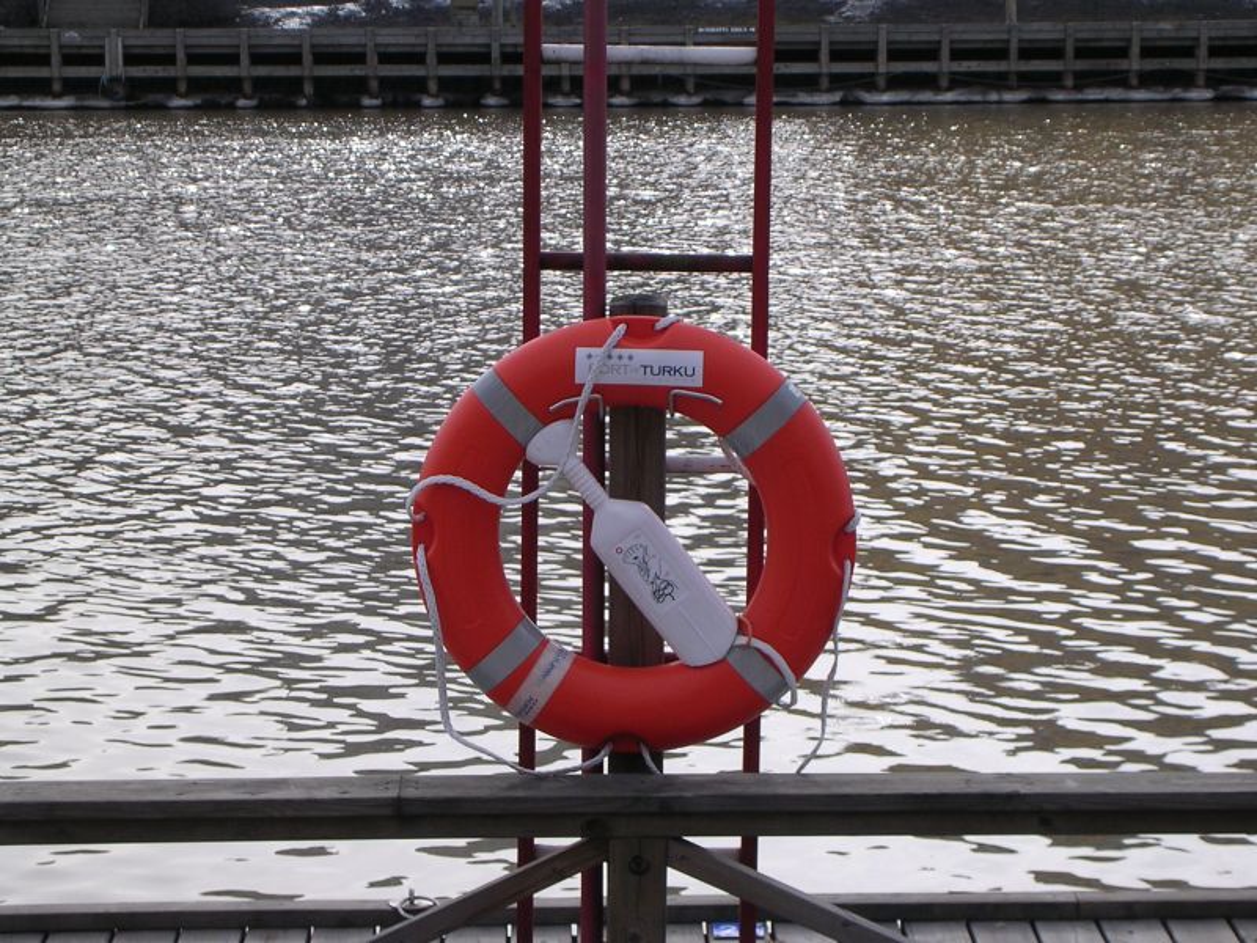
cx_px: 628
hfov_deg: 17.9
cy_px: 472
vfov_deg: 13.5
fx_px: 3994
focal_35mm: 110
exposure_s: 1/329
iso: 100
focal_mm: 16.7
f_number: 4.8
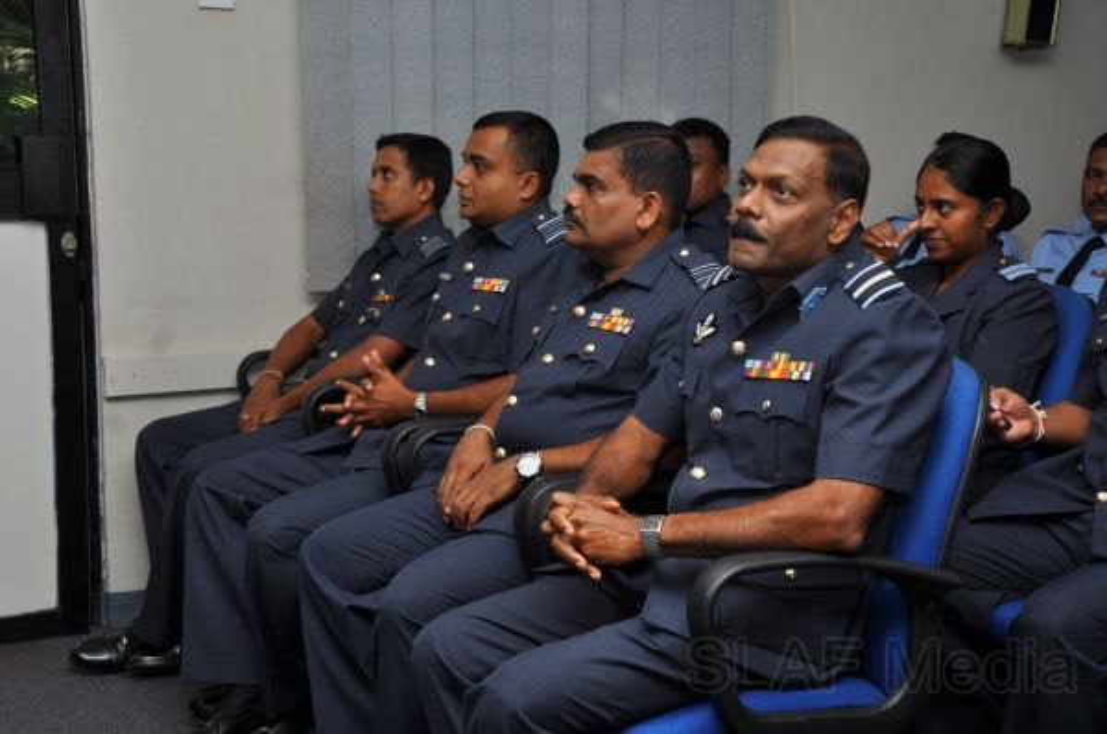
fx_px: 1612
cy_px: 367
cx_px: 554
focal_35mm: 52
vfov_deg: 25.7
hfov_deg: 37.9
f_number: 8
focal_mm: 35
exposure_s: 1/125
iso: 200
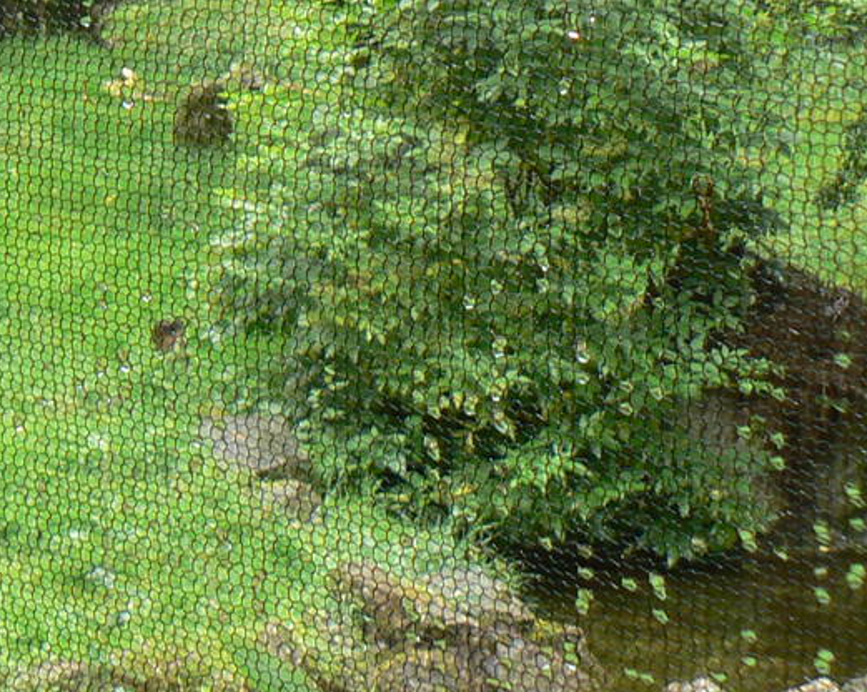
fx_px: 2769
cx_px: -63
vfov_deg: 14.0
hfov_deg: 17.3
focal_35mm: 108
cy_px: -40
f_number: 3.2
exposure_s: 1/50
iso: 80
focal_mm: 6
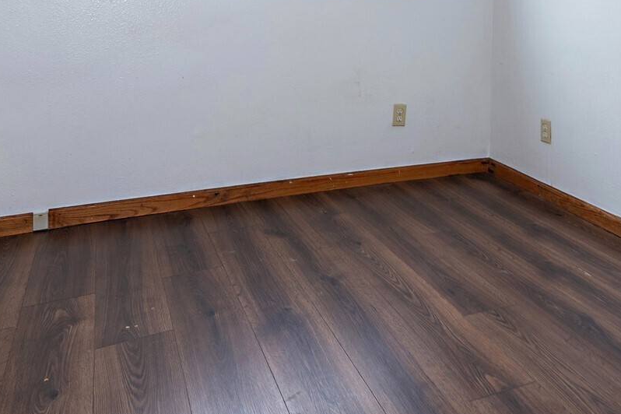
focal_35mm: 34
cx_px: 401
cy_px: 44
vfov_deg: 36.5
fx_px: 586
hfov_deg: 54.9
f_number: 4.5
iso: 200
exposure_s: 1/30
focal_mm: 16
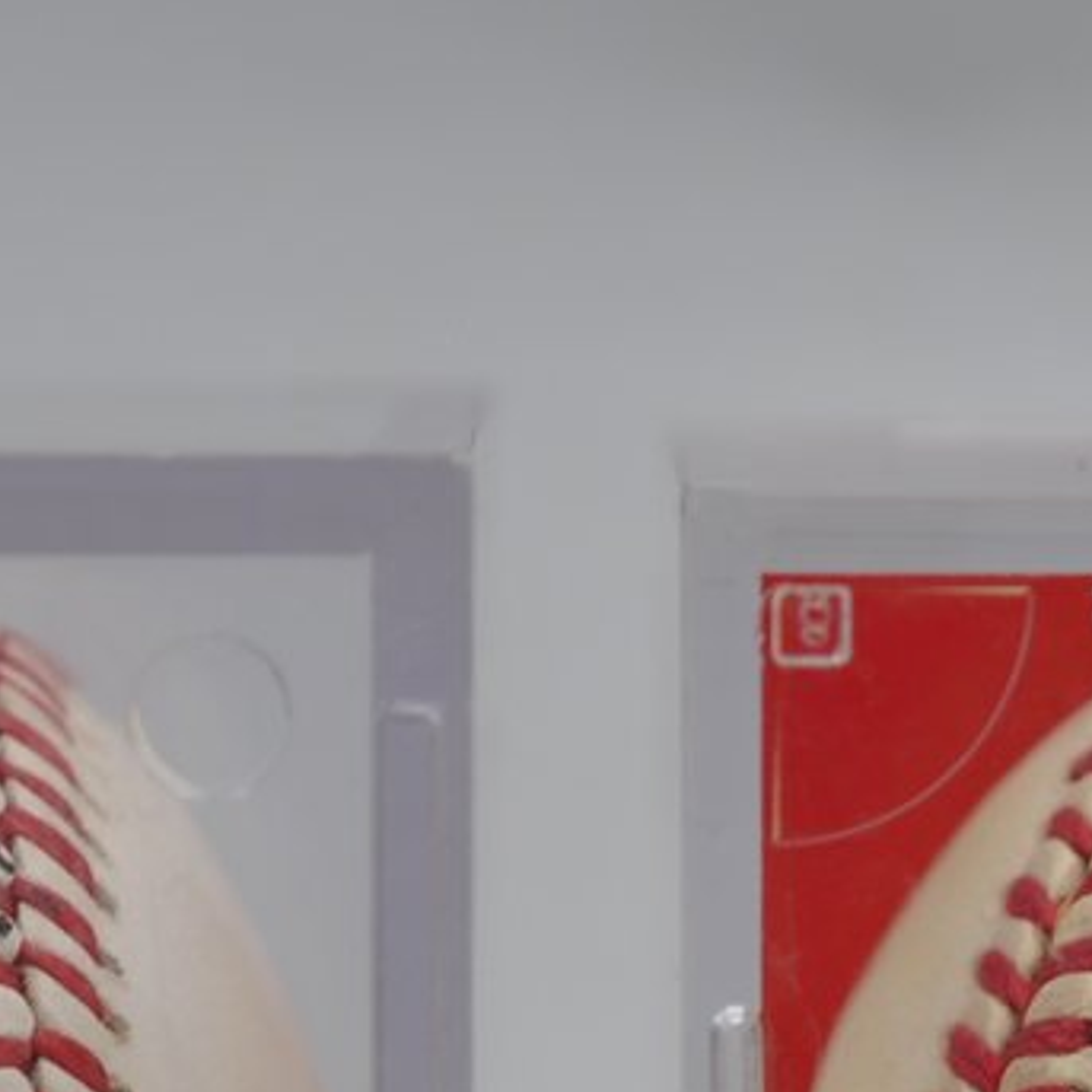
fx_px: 9065
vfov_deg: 6.8
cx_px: 568
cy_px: 1488
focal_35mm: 254
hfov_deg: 6.9
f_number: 4.5
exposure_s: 1/80
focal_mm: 40
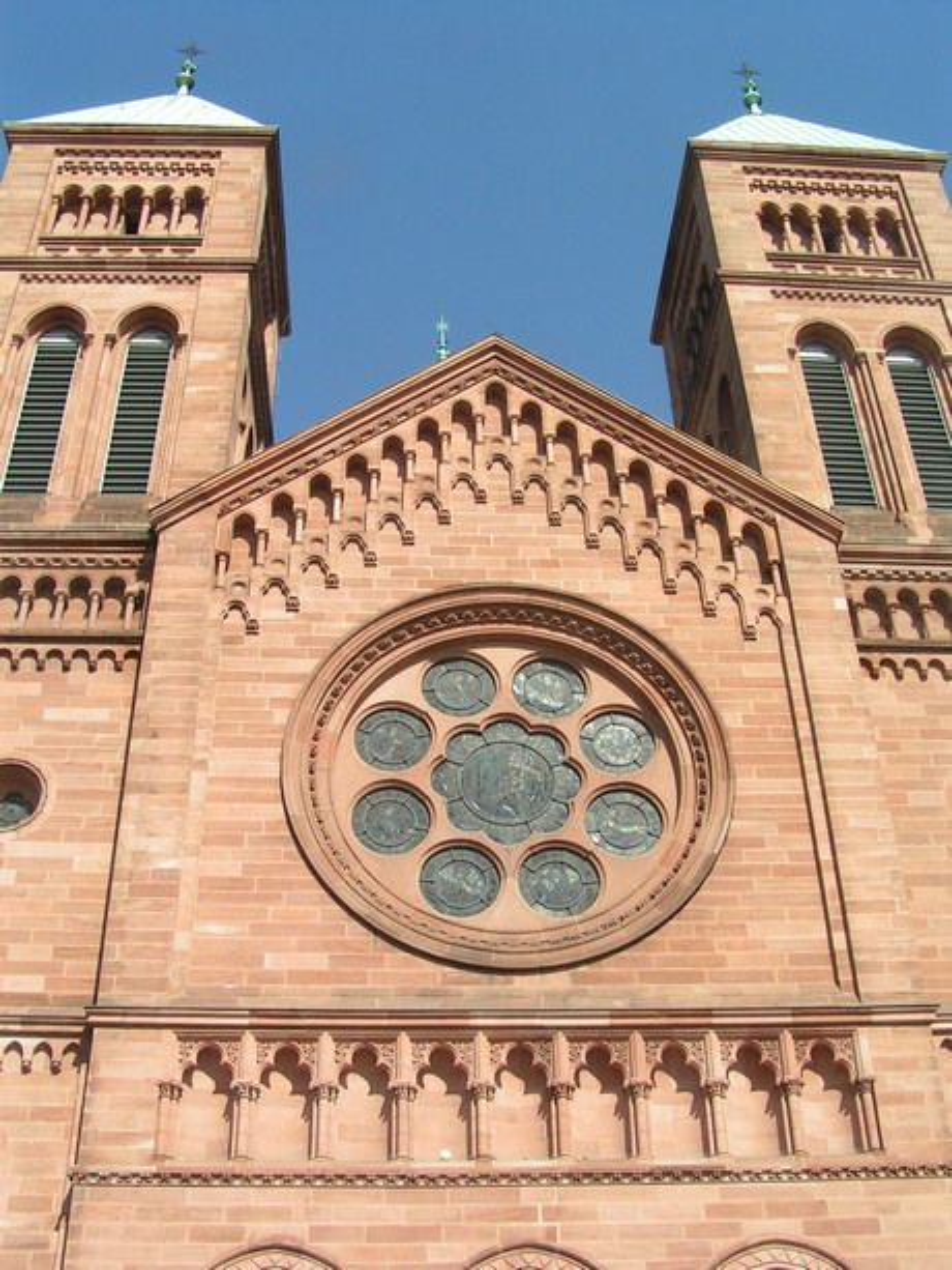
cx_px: 476
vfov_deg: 49.0
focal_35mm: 38
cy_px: 635
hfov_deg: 37.7
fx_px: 1393
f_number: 5.6
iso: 50
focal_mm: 5.8
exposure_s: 1/250
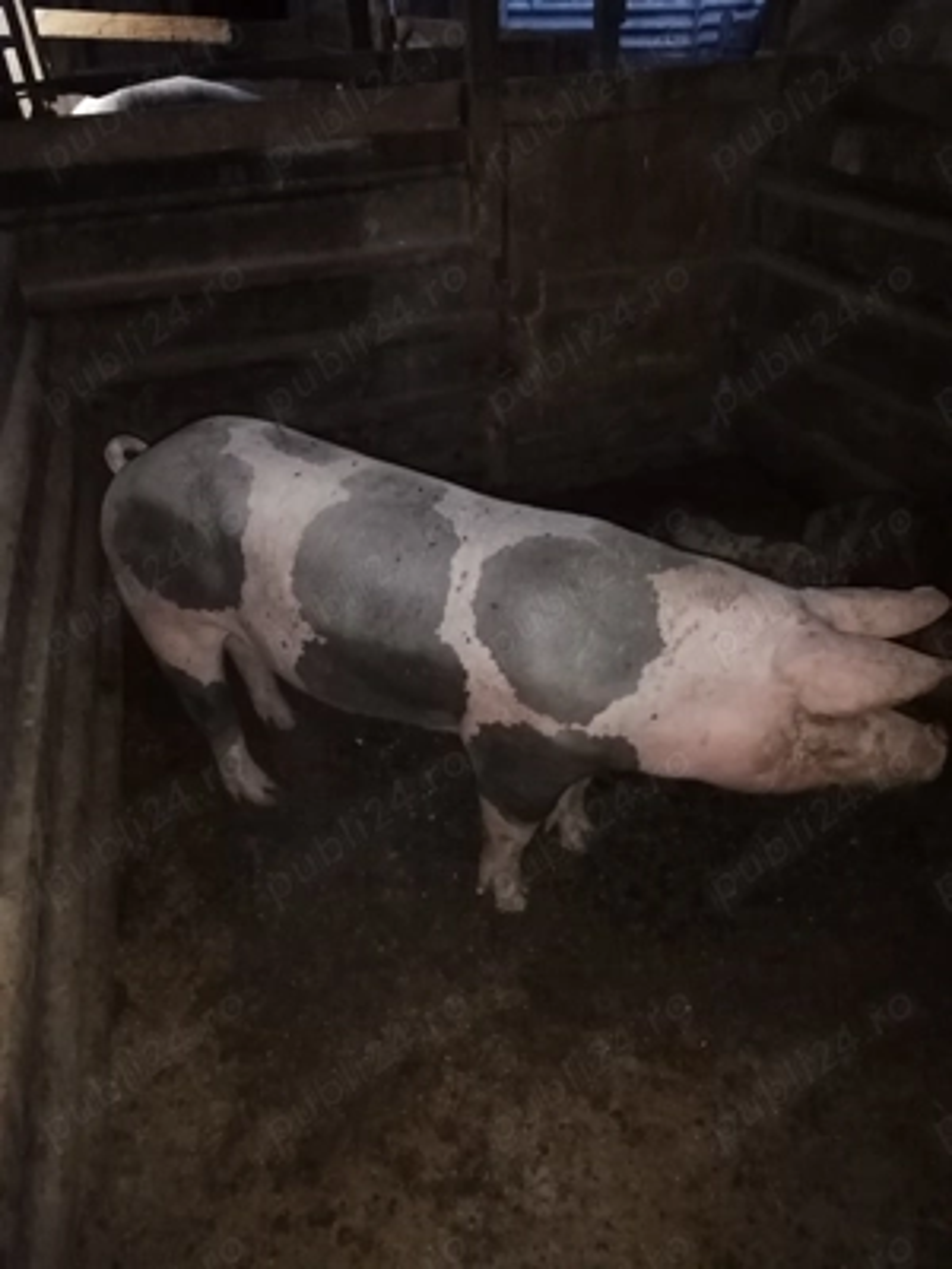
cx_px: 476
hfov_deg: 53.1
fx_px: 953
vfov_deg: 67.3
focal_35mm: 26
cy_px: 634
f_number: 1.8
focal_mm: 6.24
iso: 2053
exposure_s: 1/20
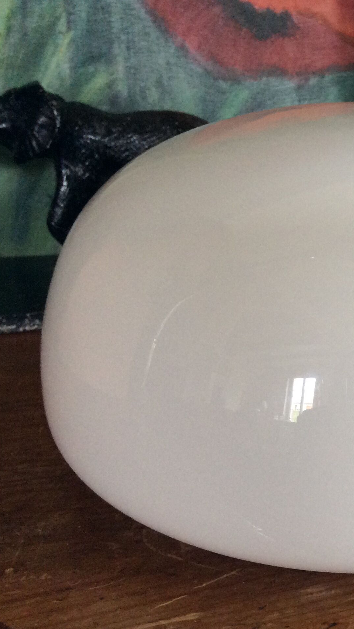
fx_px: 784
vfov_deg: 43.7
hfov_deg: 24.3
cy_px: 315
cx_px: 352
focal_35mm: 47
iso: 125
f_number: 2.4
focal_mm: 3.3
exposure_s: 1/25
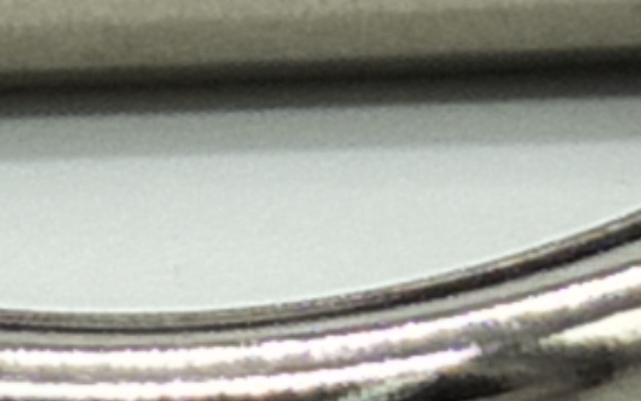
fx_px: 2726
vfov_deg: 8.1
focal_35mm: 156
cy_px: -362
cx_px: 116
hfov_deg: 13.3
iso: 33
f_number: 1.7
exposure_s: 1/392
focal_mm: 4.1
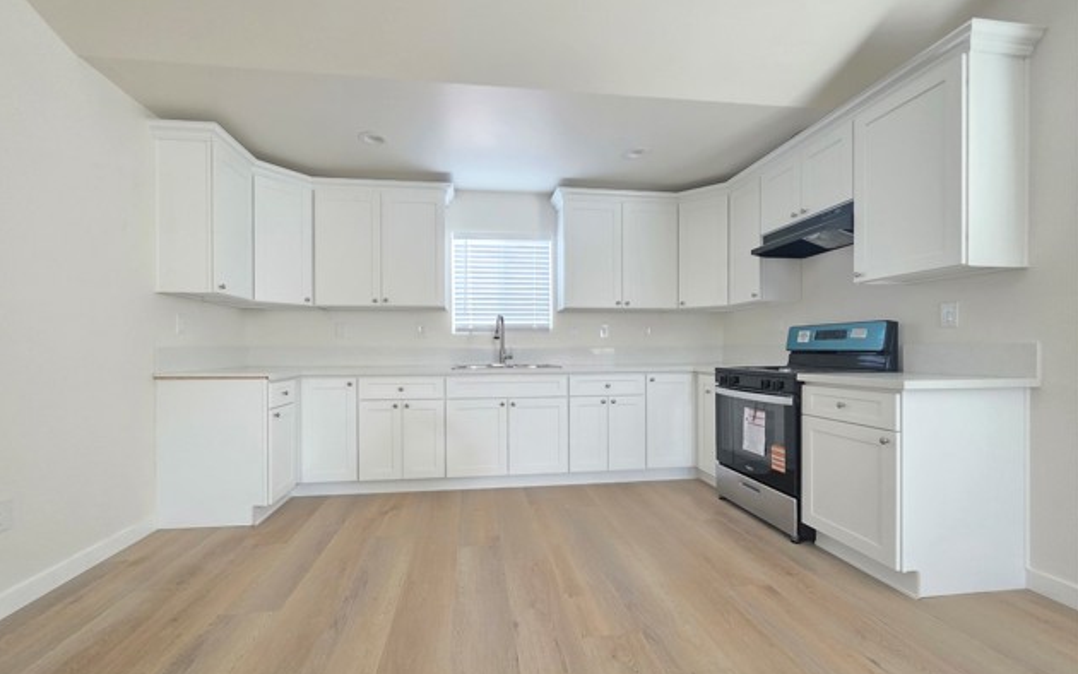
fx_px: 411
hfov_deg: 105.3
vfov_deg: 78.6
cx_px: 532
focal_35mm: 14
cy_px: 354
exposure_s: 1/60
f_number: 1.9
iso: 1000
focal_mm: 2.2
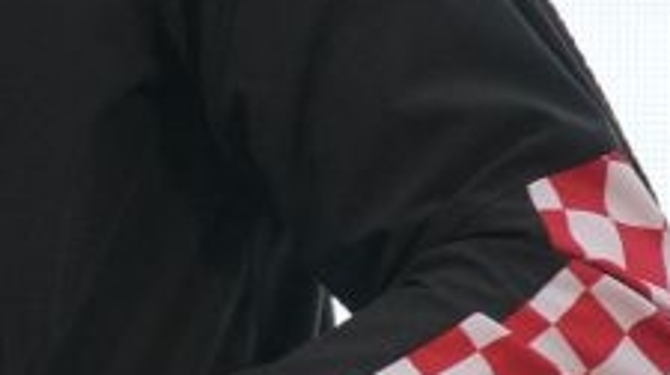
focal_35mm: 1677
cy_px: 98
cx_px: -1894
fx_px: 29761
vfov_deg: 0.7
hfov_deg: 1.3
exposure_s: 1/250
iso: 500
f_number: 2.8
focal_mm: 200
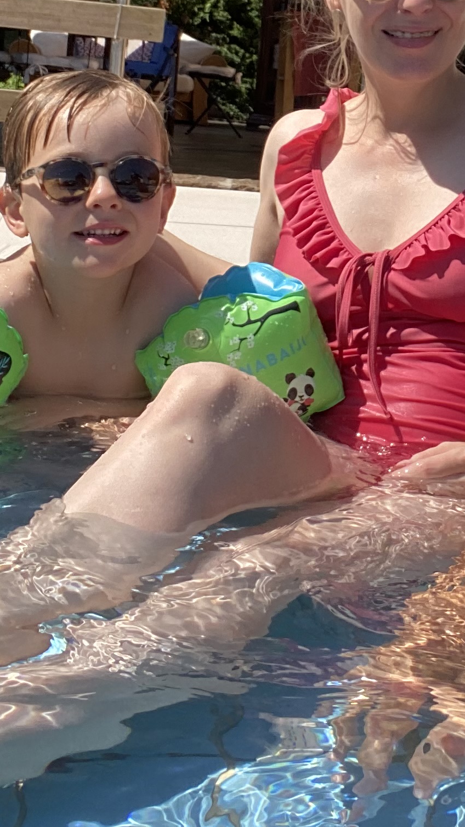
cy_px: 95
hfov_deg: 17.8
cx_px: 403
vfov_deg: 30.2
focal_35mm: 67
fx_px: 1469
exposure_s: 1/761
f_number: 2.2
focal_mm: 2.71
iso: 25
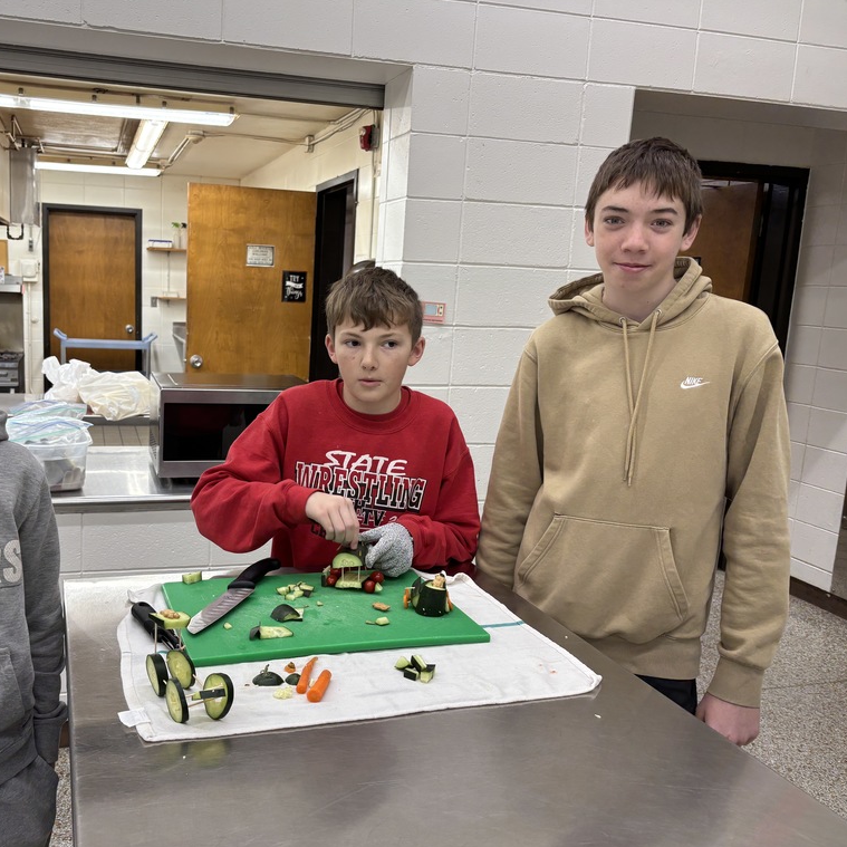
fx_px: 858
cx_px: 308
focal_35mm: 31
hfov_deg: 51.9
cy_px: 424
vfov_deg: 52.5
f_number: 1.6
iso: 64
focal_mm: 5.96
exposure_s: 1/60
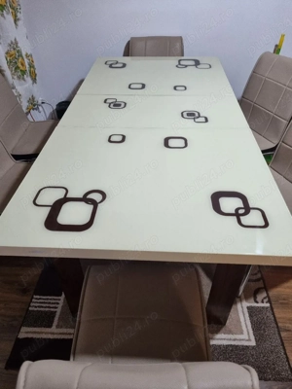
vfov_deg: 67.3
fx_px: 292
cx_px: 146
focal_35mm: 26
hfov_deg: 53.1
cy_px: 194
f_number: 1.8
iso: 250
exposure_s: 1/50
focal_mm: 5.4
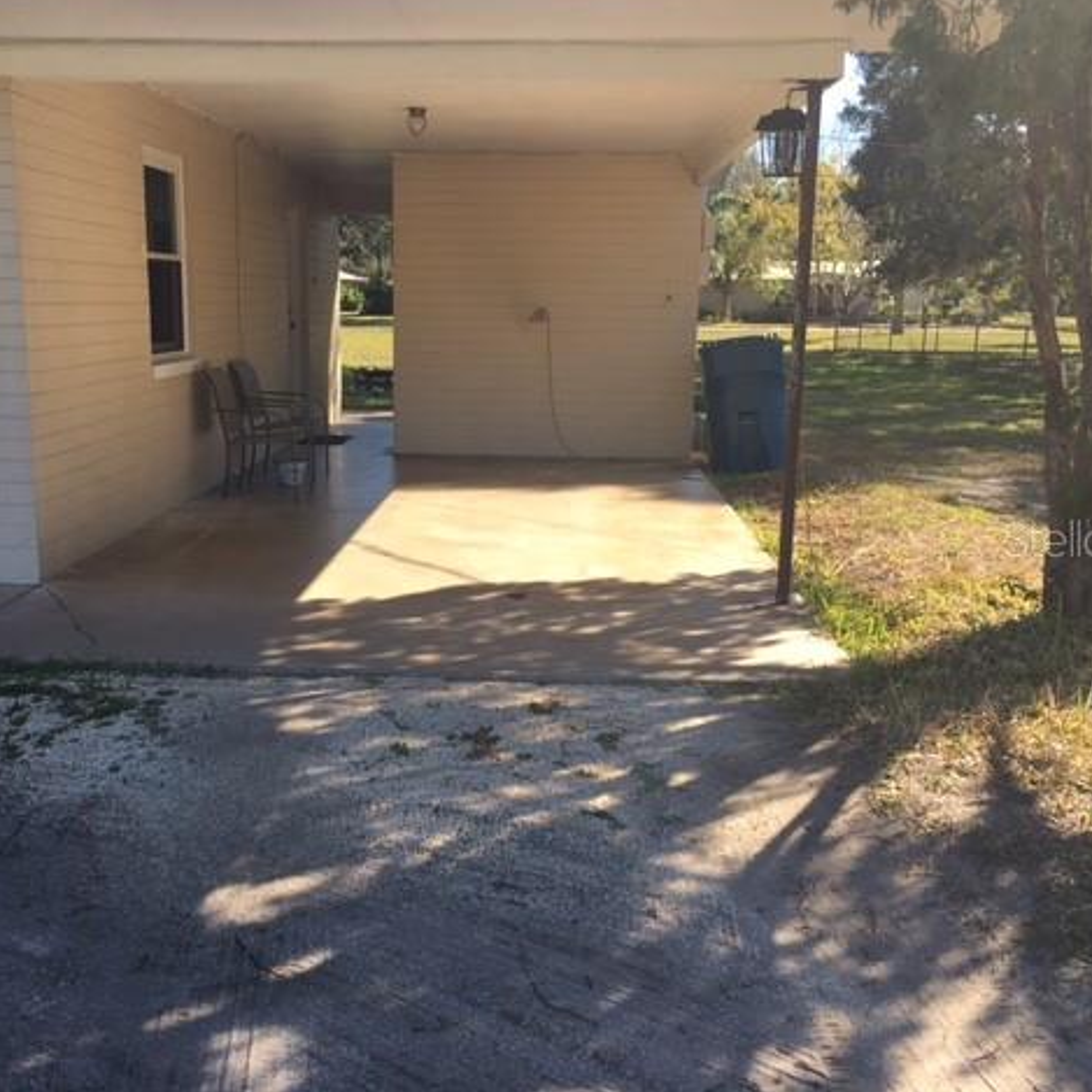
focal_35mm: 35
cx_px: 477
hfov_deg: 47.1
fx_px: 1249
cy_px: 538
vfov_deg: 47.2
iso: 25
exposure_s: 1/503
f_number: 2.2
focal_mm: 4.15
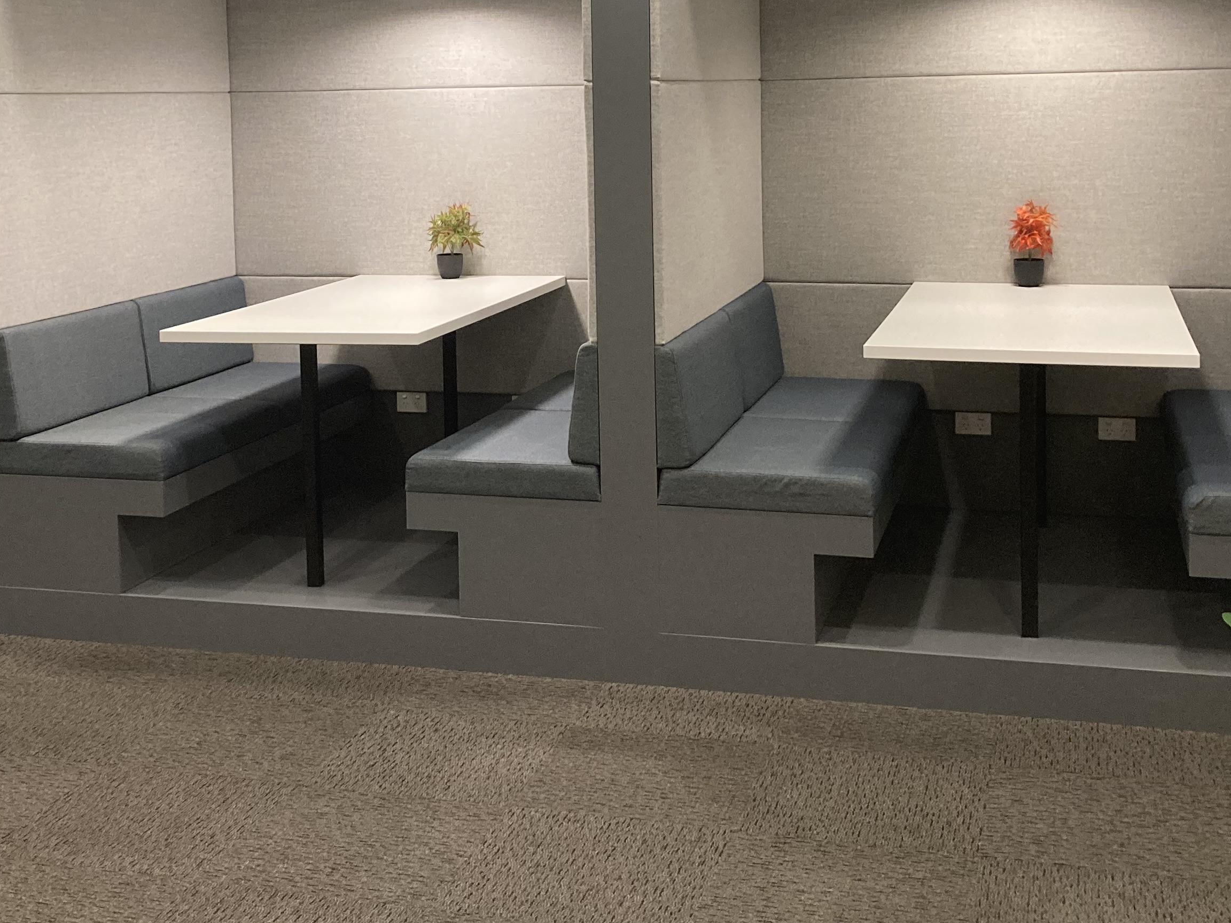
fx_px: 1743
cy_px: 225
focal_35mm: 49
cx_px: 508
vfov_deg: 29.2
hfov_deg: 38.8
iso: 160
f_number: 1.8
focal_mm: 3.99
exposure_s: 1/50
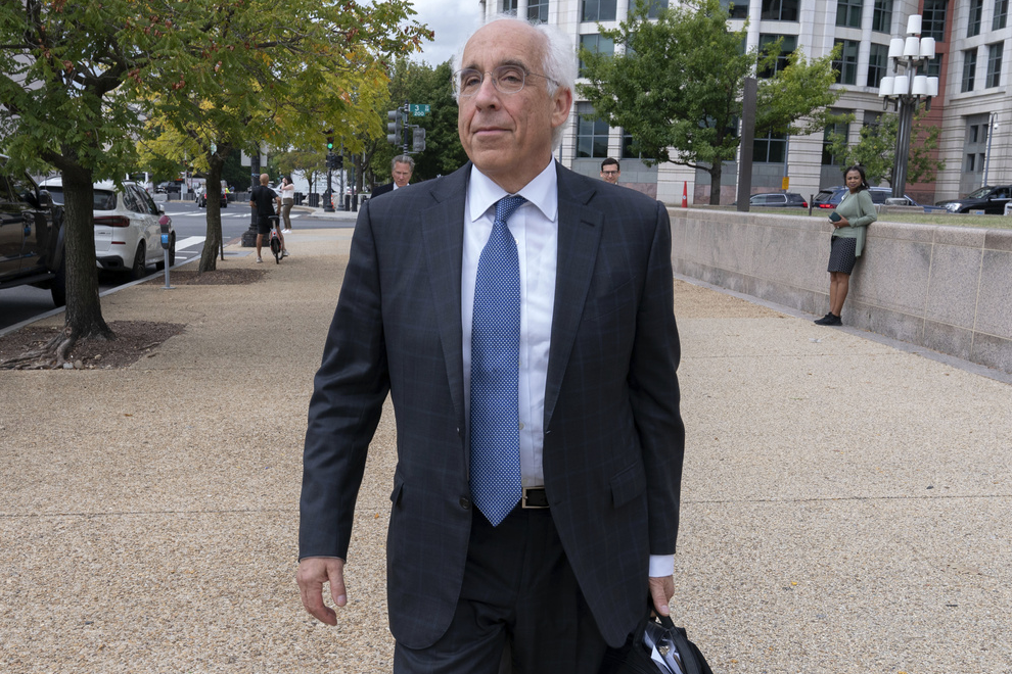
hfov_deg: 61.9
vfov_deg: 43.6
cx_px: 514
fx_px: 843
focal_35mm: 30
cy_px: 327
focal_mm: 29
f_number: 9
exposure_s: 1/640
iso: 800
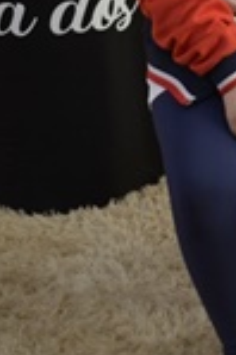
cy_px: -74
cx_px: 416
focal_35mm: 122
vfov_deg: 16.1
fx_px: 1202
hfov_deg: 10.6
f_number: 4
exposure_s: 1/60
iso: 450
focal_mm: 22
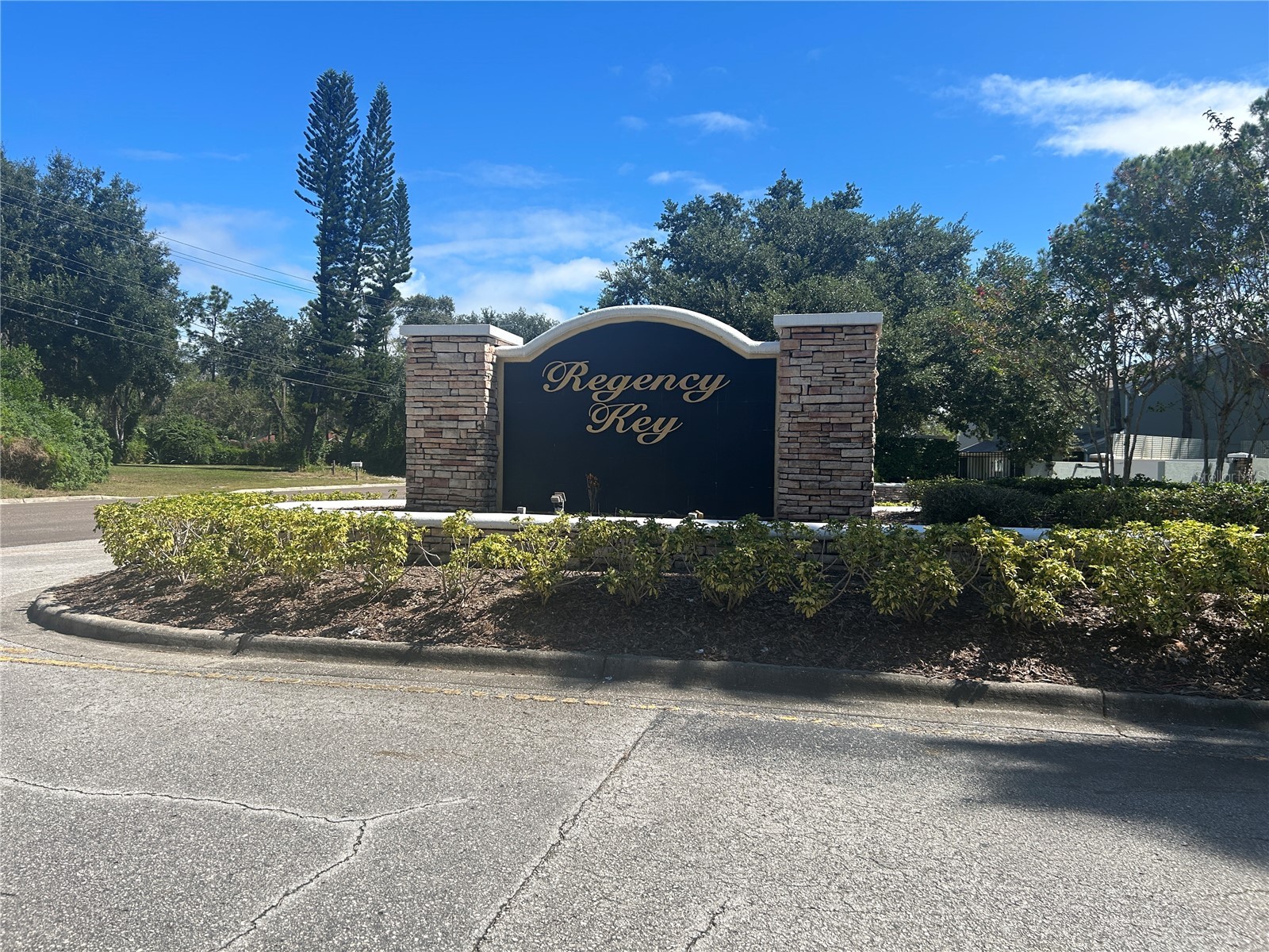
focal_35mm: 26
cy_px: 476
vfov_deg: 53.1
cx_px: 634
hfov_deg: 67.3
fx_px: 953
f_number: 1.5
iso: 50
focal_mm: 5.7
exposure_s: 1/3257
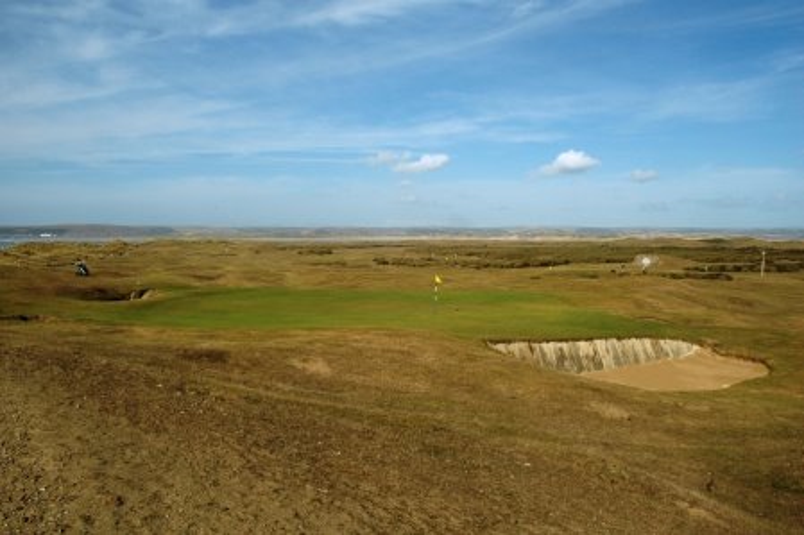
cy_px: 268
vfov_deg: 43.6
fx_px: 670
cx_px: 402
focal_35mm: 30
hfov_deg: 61.9
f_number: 22
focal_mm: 20
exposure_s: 1/160
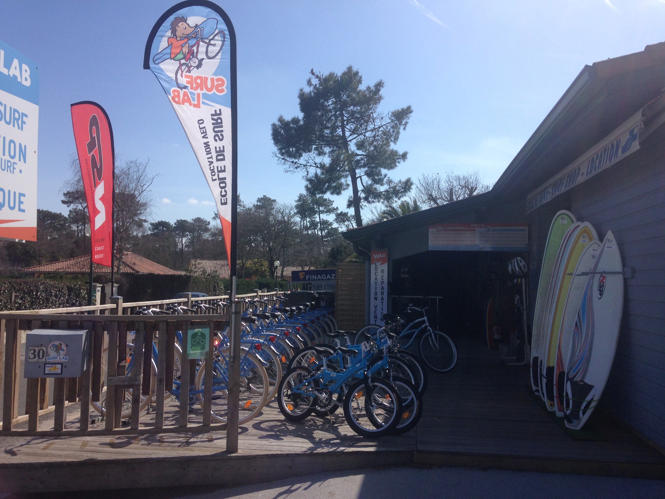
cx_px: 332
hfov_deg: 55.4
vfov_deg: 42.9
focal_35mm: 33
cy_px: 250
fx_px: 634
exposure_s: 1/2262
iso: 50
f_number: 2.4
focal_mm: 4.12
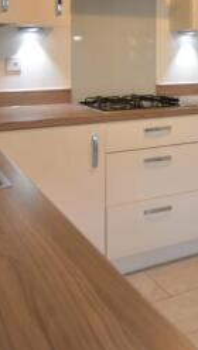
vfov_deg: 40.4
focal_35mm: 48
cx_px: 190
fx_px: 444
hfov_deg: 24.2
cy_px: 45
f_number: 3.5
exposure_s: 1/15
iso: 100
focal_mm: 11.5
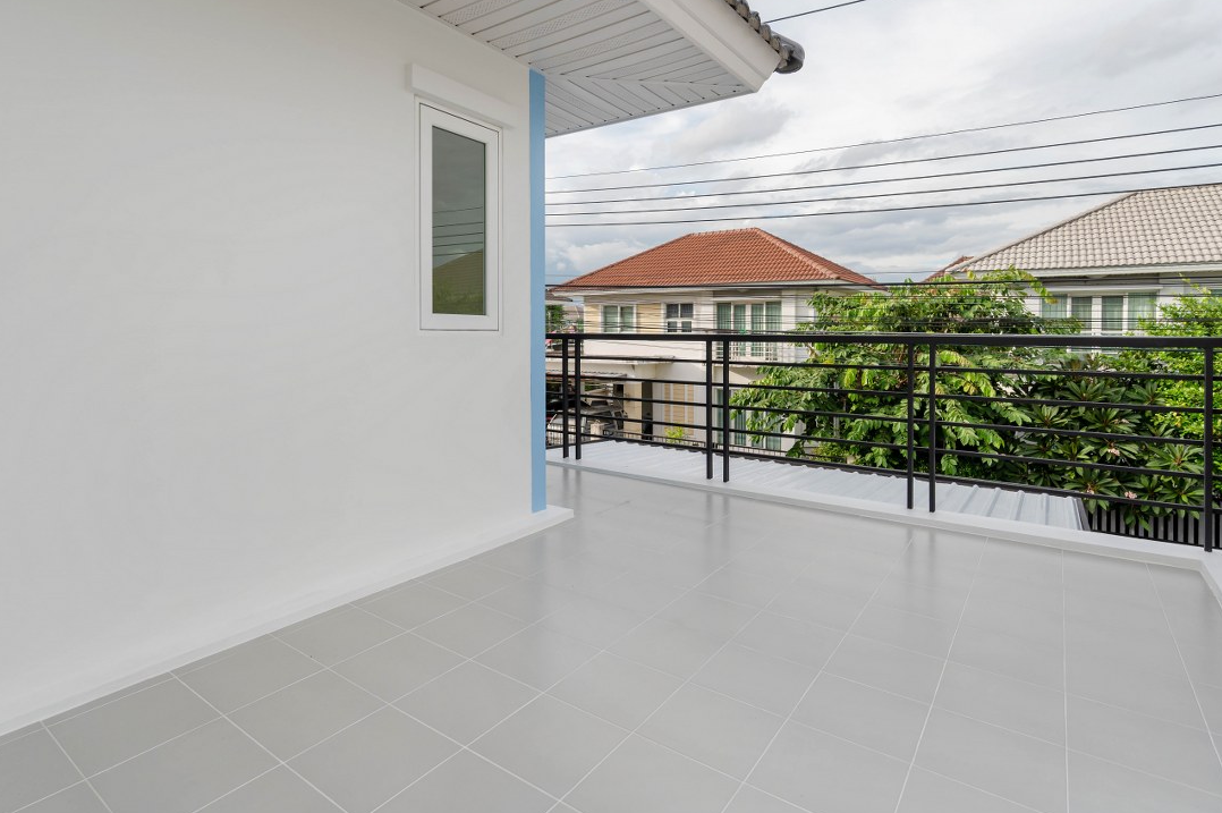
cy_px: 358
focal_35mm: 19
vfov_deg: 64.3
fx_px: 644
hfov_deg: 86.9
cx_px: 592
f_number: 5.6
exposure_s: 1/100
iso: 100
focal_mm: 16
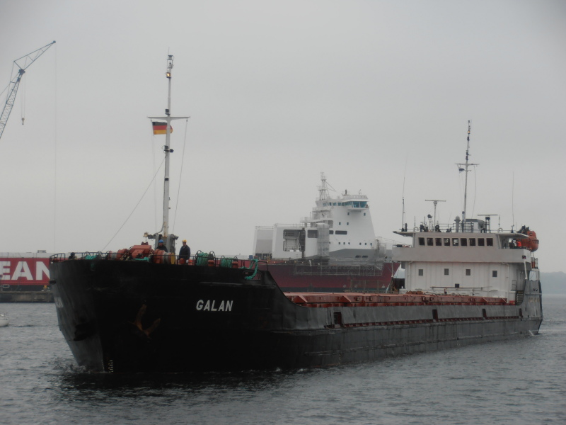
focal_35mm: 138
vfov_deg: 10.7
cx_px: 283
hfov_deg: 14.3
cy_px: 212
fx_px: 2256
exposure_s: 1/320
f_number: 5.8
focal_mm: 24.39
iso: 80
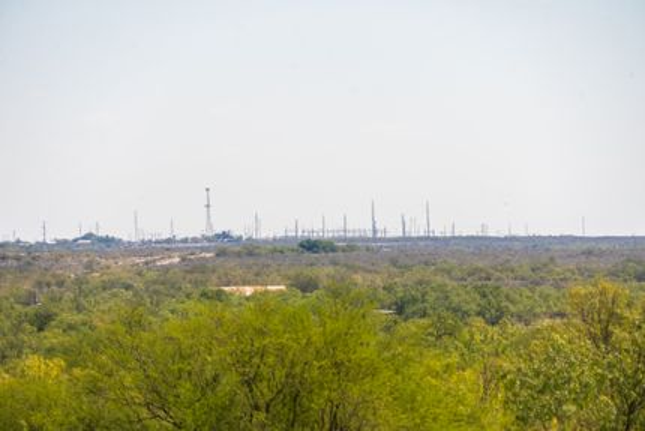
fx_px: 4301
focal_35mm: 240
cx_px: 322
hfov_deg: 8.6
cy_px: 216
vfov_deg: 5.7
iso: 100
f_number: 8
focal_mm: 240
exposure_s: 1/1000
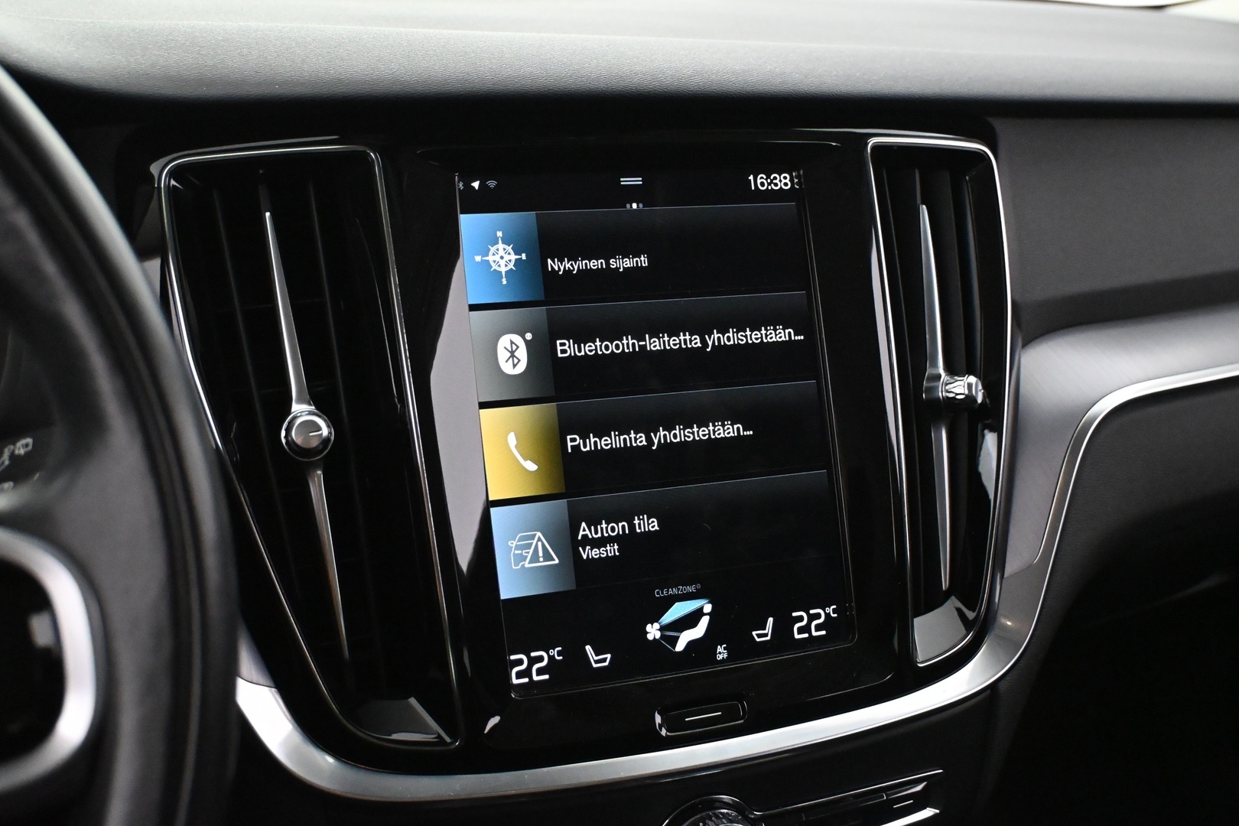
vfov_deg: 30.8
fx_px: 1497
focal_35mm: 44
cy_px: 413
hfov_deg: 45.0
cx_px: 620
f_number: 4.8
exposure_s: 1/60
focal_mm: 29
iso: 7200
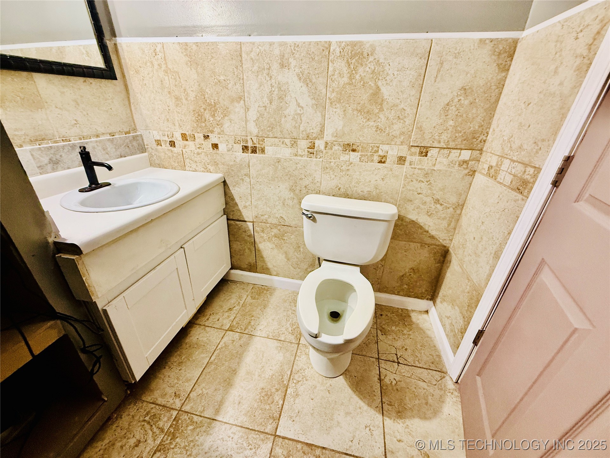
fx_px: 247
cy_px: 229
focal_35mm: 14
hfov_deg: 102.1
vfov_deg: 85.7
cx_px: 305
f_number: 2.2
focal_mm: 2.22
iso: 320
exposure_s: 1/60
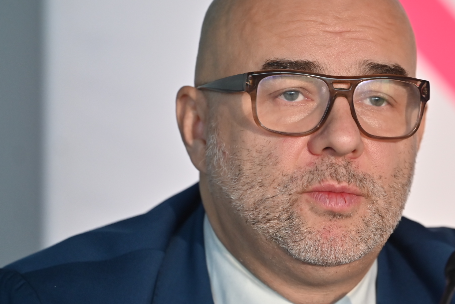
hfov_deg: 6.4
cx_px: 306
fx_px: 4058
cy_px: 160
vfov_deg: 4.3
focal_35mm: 321
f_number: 2.8
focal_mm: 180
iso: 1250
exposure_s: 1/200
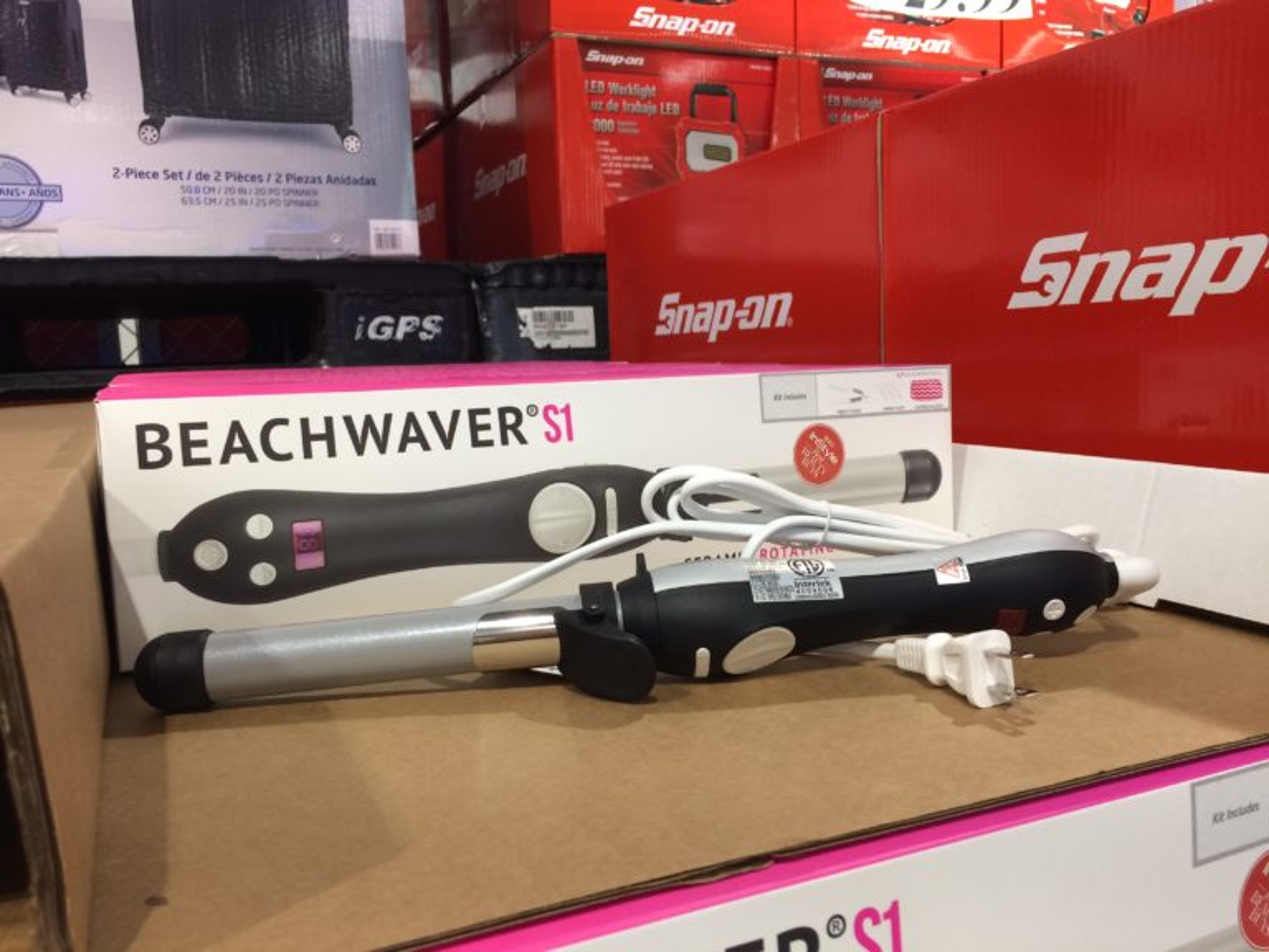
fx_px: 1063
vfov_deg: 48.2
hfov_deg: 61.7
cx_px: 634
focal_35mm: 29
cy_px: 476
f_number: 2.2
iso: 100
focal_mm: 4.15
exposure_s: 1/33
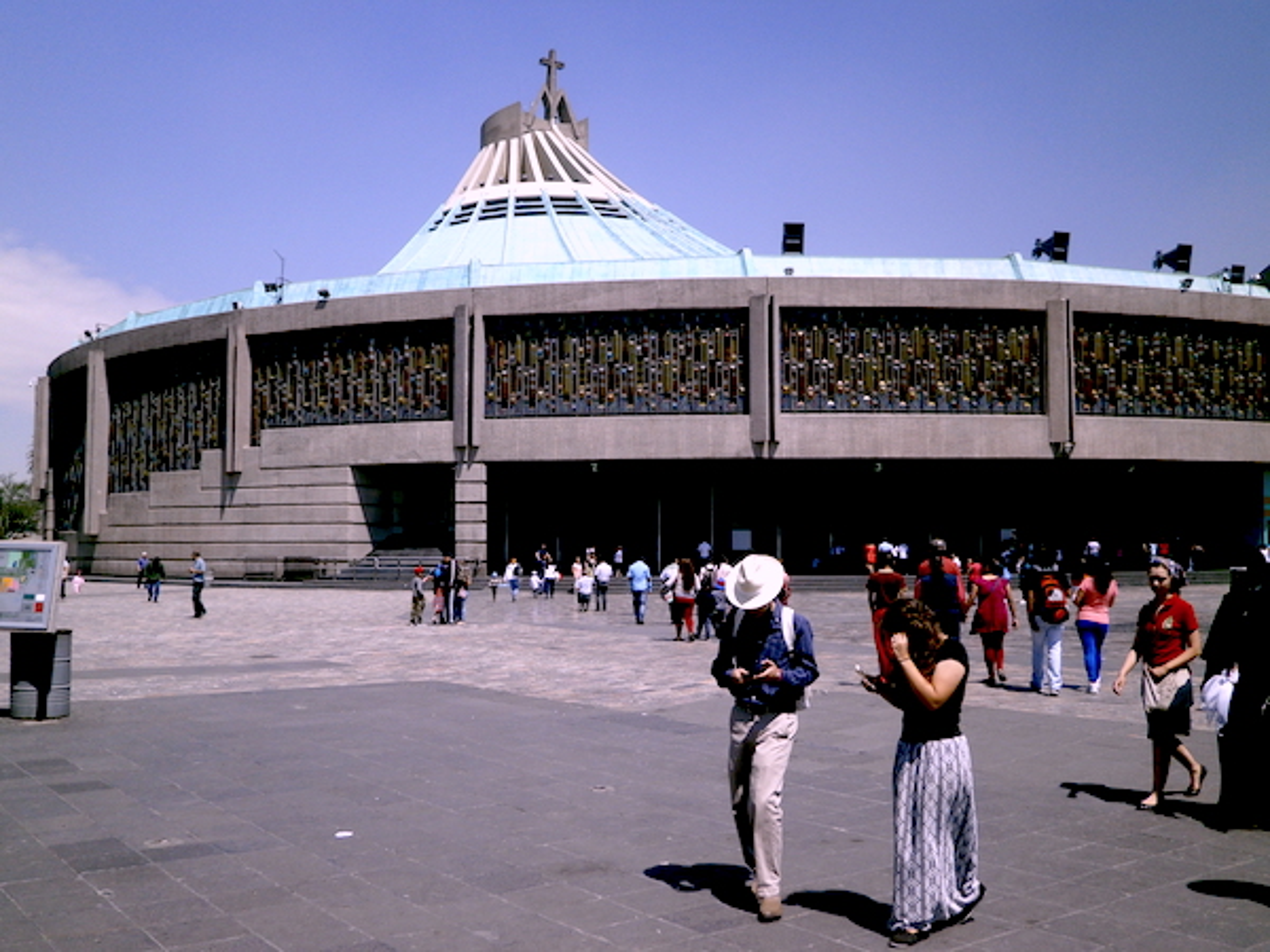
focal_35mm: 36
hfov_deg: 51.4
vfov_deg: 39.7
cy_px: 476
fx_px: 1321
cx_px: 635
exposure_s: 1/1600
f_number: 3.1
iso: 100
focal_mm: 6.4
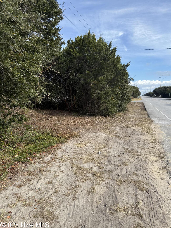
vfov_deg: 69.4
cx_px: 87
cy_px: 117
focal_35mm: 25
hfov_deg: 54.9
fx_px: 165
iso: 80
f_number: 1.78
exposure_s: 1/1949
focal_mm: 6.76
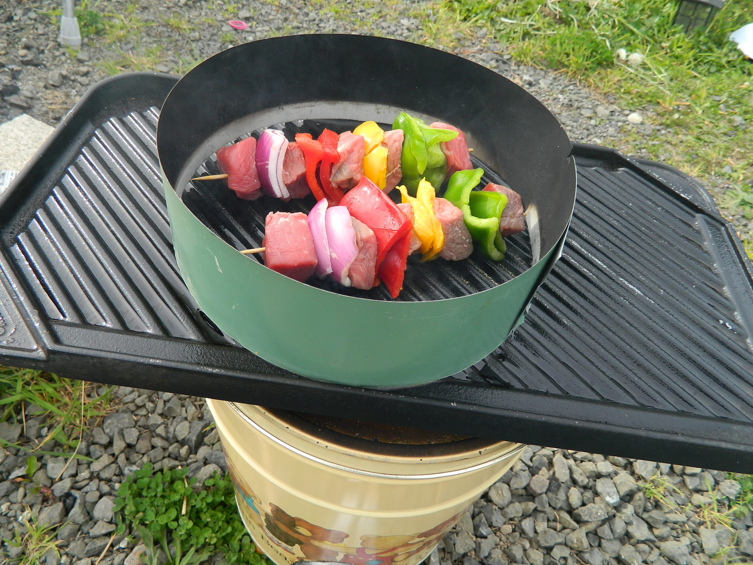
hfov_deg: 69.4
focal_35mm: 25
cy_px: 282
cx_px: 376
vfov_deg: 54.9
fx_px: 544
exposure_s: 1/250
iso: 80
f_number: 3.1
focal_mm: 4.5
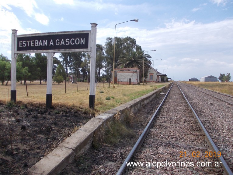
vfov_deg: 49.7
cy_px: 88
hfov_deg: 63.5
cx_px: 116
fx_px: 188
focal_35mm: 28
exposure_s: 1/400
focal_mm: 4
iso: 80
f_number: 5.4
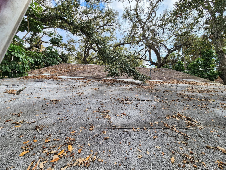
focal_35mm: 13
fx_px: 85
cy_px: 85
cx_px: 113
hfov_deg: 106.2
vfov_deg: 89.9
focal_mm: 2.2
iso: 50
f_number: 2.2
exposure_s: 1/960
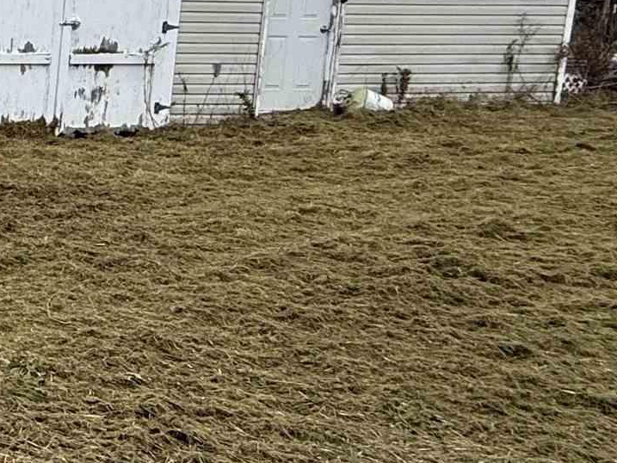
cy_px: 155
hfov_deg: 20.1
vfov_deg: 24.3
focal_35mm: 60
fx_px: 1070
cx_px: -561
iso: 50
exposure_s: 1/549
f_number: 2.2
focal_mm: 2.22
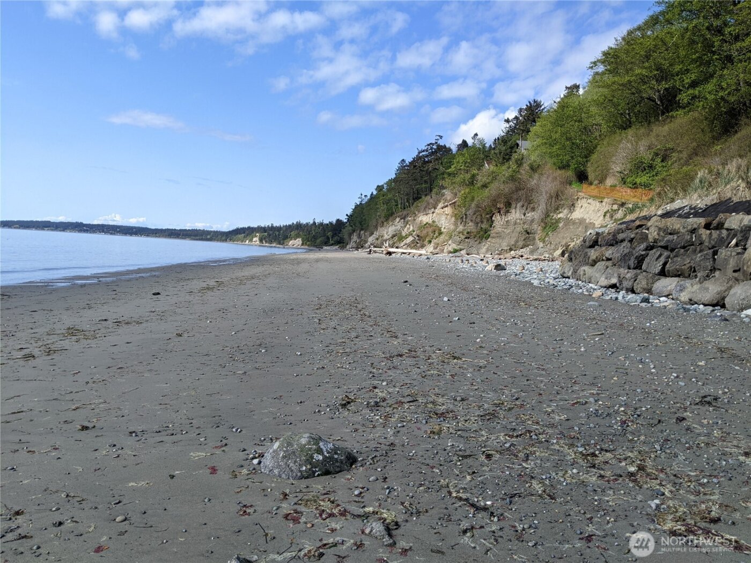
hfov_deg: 65.3
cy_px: 282
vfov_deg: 51.4
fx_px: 586
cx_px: 376
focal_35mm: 27
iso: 65
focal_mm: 4.44
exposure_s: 1/2347
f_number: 1.8
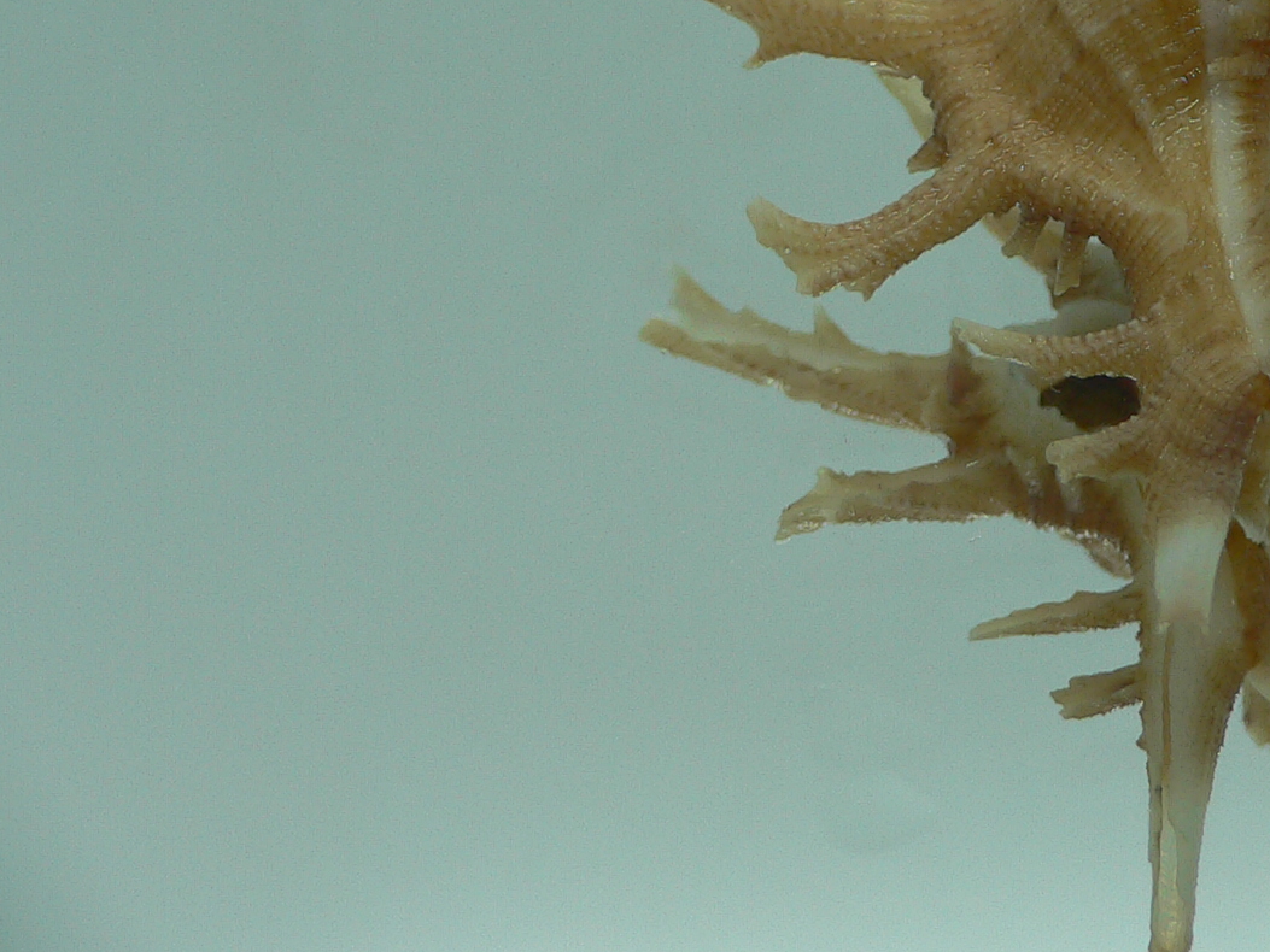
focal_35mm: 67
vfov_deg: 21.5
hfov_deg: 27.9
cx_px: 1139
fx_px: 2458
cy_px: 104
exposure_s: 1/80
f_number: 2.8
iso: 80
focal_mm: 4.6
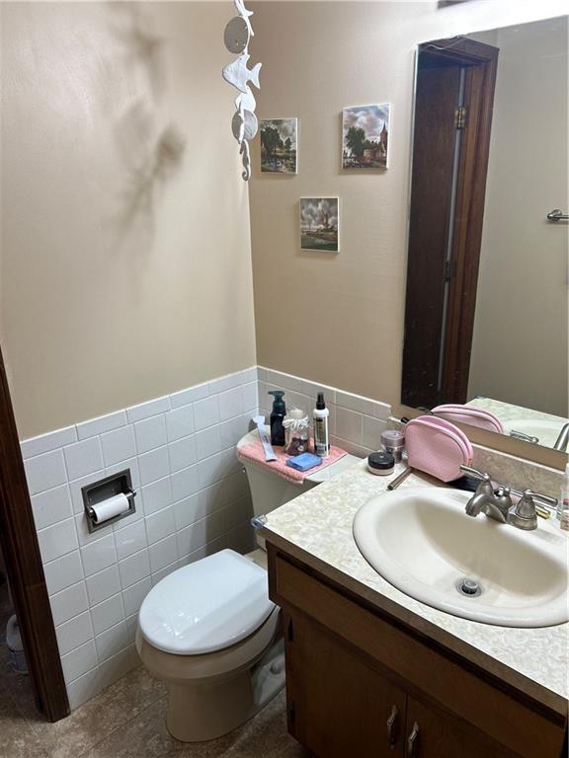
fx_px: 570
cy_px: 379
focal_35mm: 26
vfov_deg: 67.3
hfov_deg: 53.1
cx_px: 284
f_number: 1.5
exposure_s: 1/120
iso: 32
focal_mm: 5.7
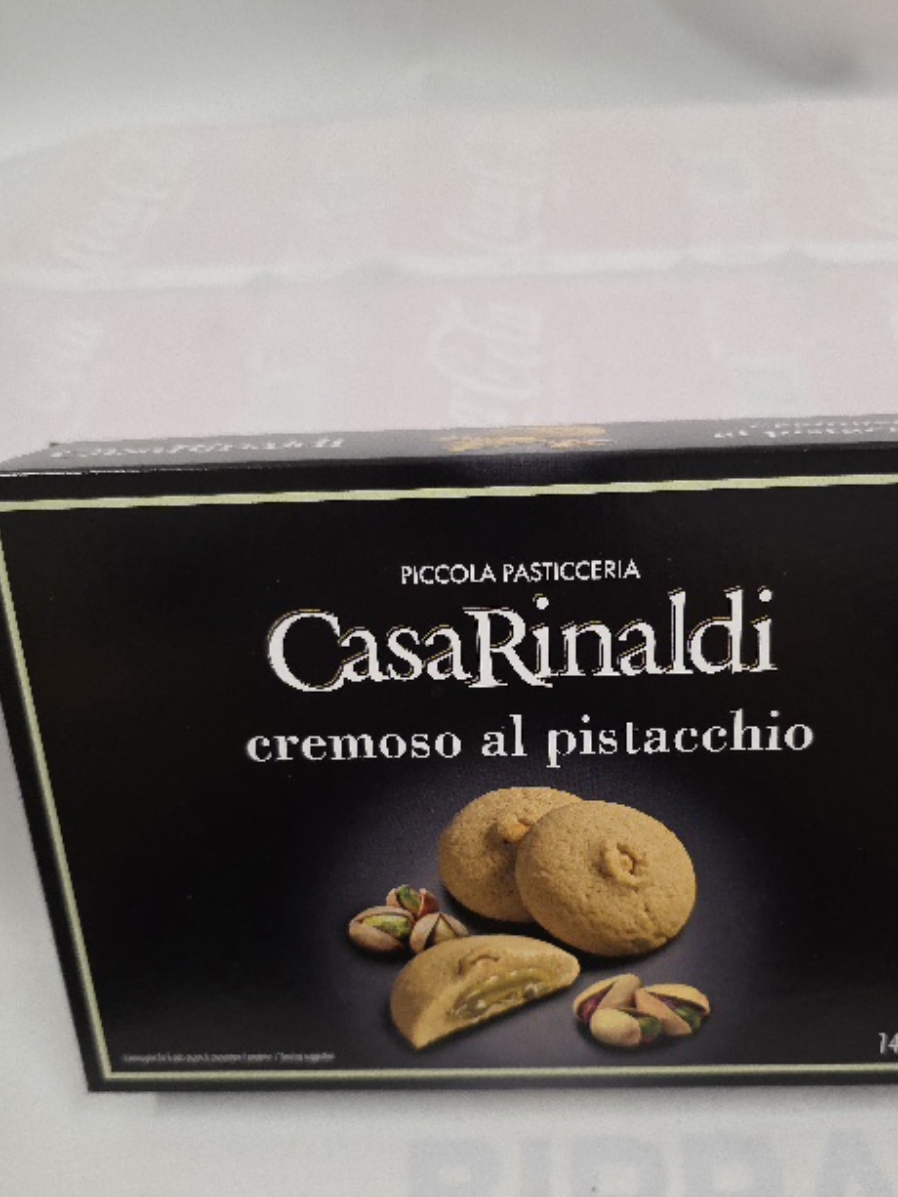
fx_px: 1037
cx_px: 537
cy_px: 711
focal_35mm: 30
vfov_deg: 59.5
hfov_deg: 46.6
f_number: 1.7
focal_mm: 6.3
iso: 400
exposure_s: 1/101
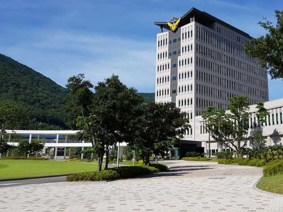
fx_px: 335
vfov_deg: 35.0
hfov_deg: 45.2
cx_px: 185
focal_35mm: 41
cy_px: 80
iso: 40
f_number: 1.7
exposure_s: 1/2920
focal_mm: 4.2
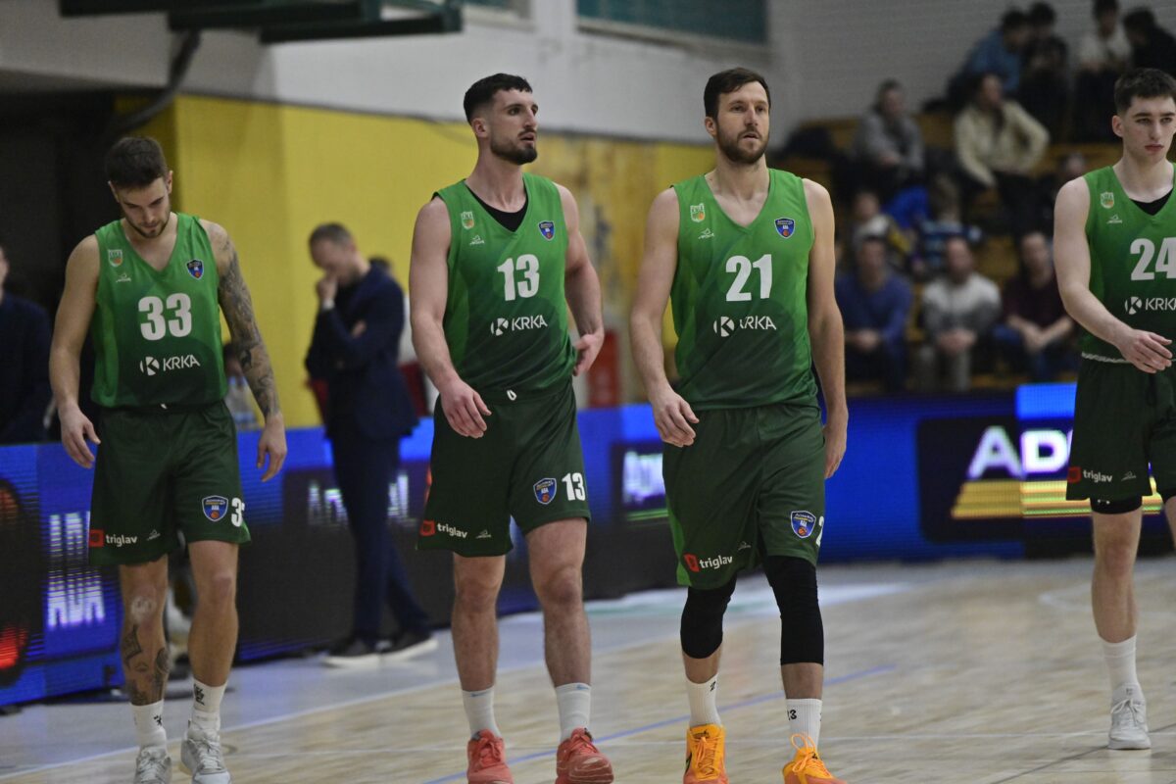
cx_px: 588
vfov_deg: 6.9
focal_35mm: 200
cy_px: 392
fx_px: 6533
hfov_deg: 10.3
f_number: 2.8
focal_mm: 200
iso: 4000
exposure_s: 1/2000
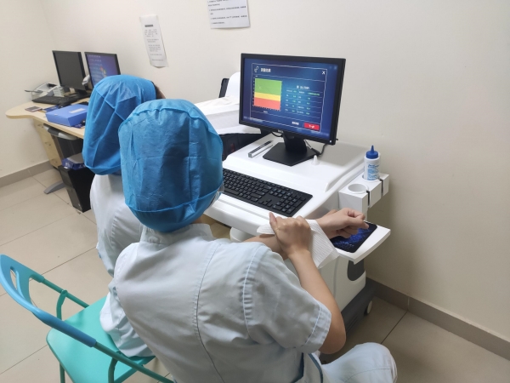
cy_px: 192
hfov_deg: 67.3
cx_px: 255
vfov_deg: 53.1
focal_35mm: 26
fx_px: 383
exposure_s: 1/50
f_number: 1.75
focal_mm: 4.77
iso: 498
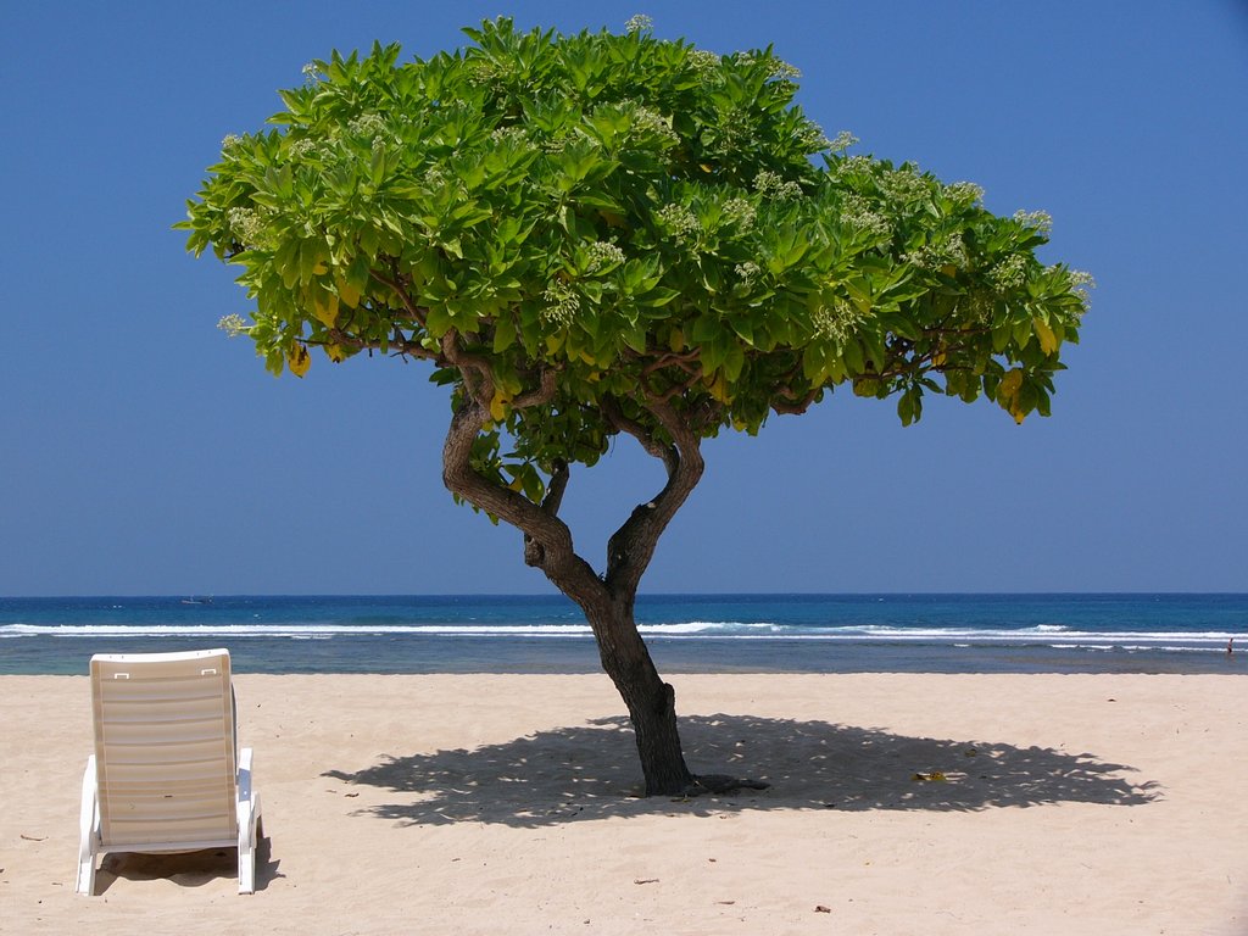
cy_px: 468
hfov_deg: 26.7
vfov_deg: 20.2
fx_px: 2632
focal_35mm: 73
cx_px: 624
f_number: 4
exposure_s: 1/400
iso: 50
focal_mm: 12.2
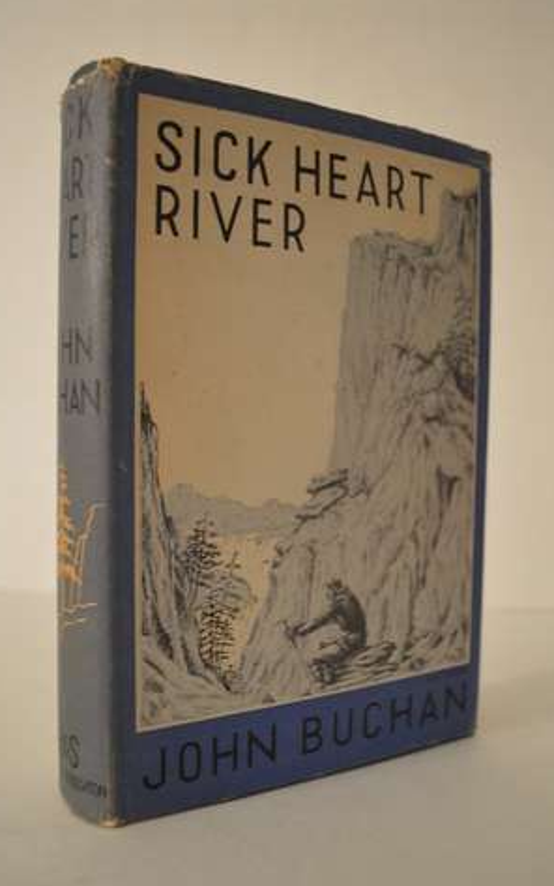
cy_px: 438
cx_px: 276
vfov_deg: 61.2
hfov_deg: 40.6
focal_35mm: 31
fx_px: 748
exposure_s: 1/13
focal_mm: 20
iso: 800
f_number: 3.8
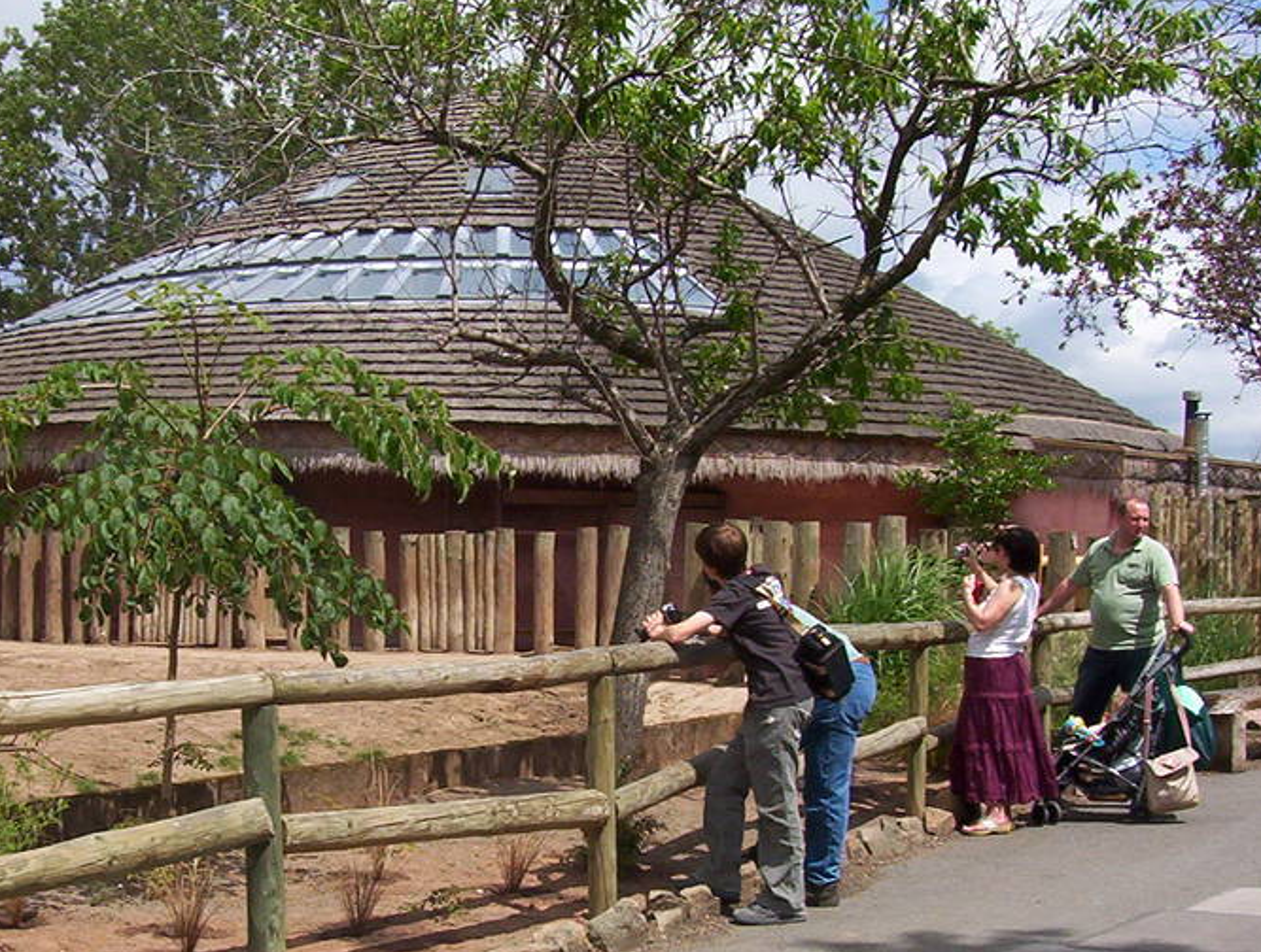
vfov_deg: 22.3
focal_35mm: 66
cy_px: 624
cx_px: 408
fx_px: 2411
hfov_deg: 29.1
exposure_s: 1/914
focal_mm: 5.77
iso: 100
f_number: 5.17
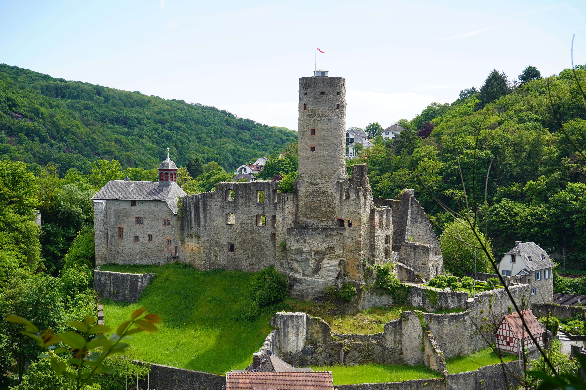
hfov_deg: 36.9
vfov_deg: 25.1
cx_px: 293
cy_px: 195
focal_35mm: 54
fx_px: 879
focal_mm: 54
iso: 100
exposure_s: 1/100
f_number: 9
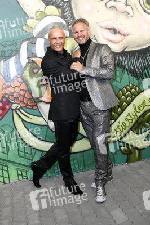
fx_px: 175
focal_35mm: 28
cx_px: 75
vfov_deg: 65.5
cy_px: 112
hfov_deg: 46.3
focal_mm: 28
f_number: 6.3
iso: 2000
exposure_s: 1/60
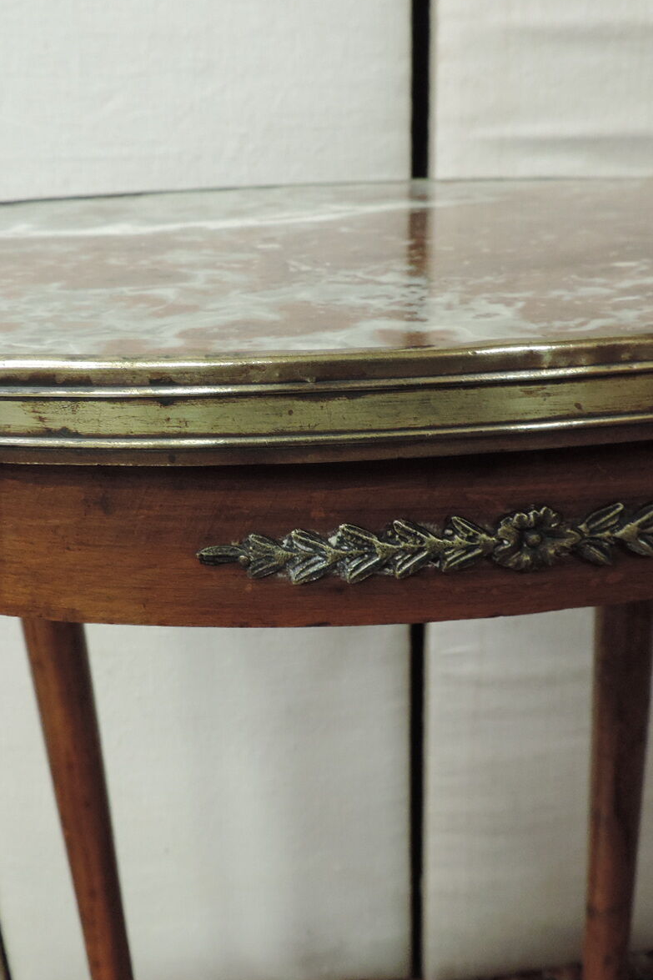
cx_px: 293
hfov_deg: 38.8
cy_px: 481
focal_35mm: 34
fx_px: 925
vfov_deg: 55.8
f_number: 3
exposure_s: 1/25
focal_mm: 4.3
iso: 400
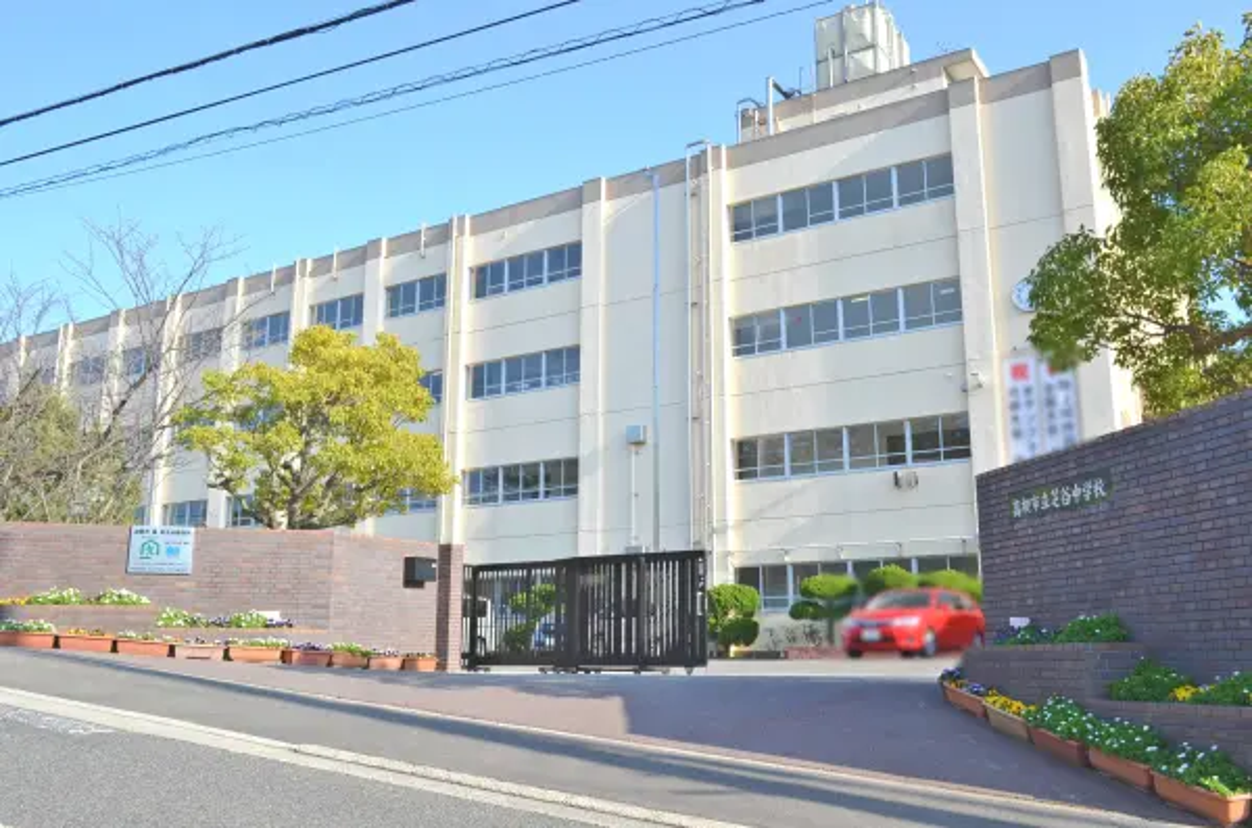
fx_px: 1145
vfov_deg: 39.8
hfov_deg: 57.3
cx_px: 626
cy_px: 414
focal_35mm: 33
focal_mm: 22
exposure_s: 1/250
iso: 160
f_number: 8
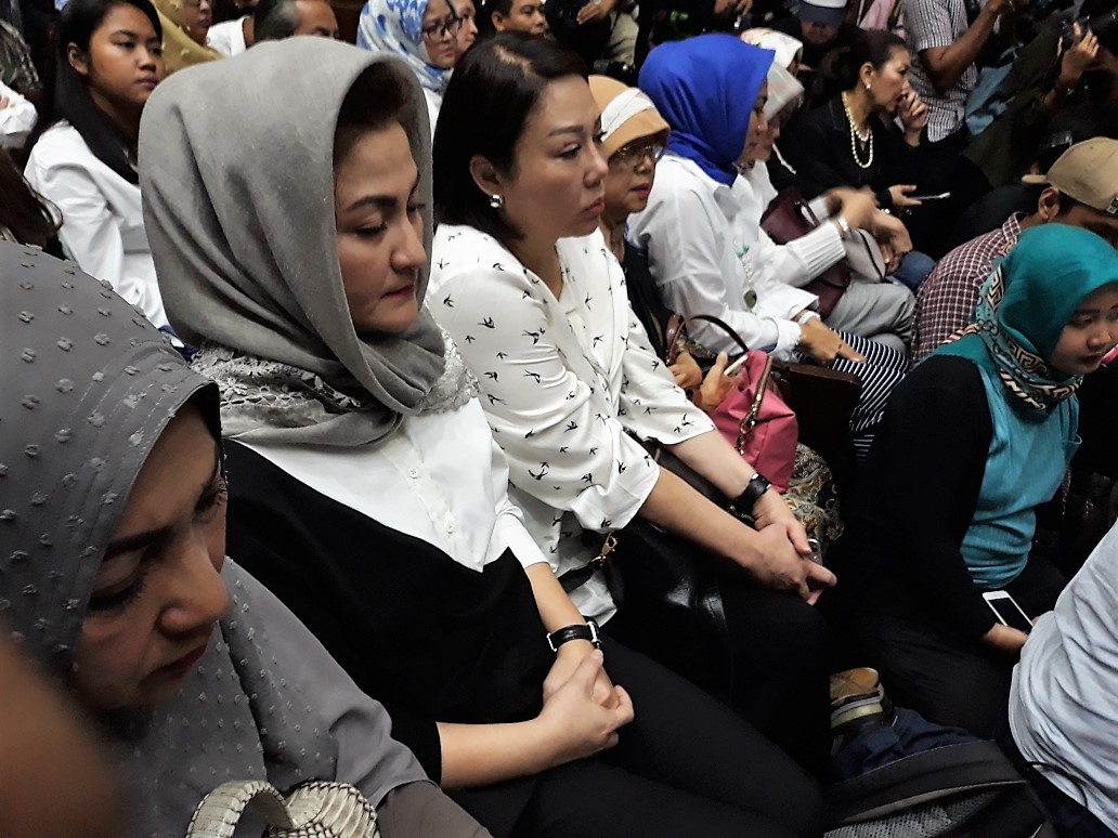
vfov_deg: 51.4
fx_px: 872
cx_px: 559
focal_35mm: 27
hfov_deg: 65.3
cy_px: 419
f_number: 1.7
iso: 200
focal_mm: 3.71
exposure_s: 1/25
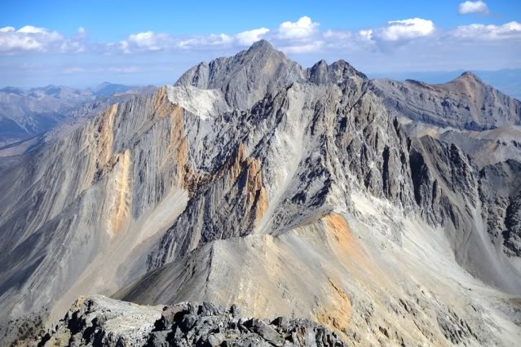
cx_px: 260
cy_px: 174
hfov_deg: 49.6
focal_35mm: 39
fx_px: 564
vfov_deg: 34.2
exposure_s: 1/800
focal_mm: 14.4
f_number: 6.3
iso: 125
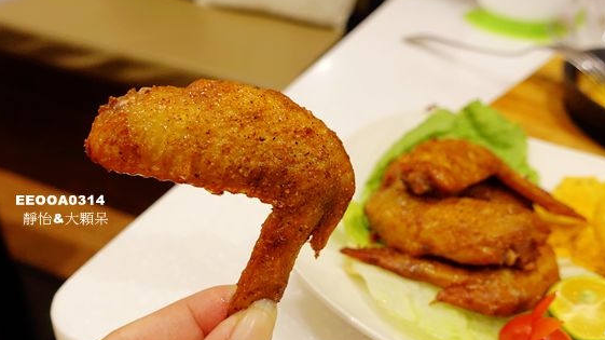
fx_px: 545
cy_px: 206
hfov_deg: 58.0
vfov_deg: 34.5
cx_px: 295
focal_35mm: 34
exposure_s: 1/20
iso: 800
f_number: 2.8
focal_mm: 10.42
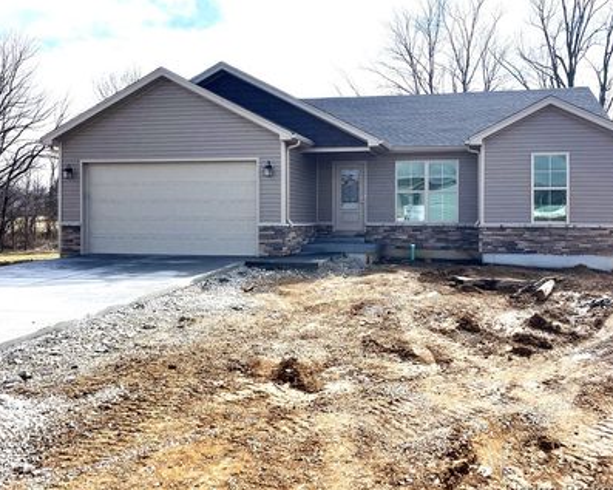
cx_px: 355
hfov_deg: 55.4
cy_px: 213
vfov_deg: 45.6
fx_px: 580
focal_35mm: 32
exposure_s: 1/6494
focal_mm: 5.1
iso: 50
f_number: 1.6
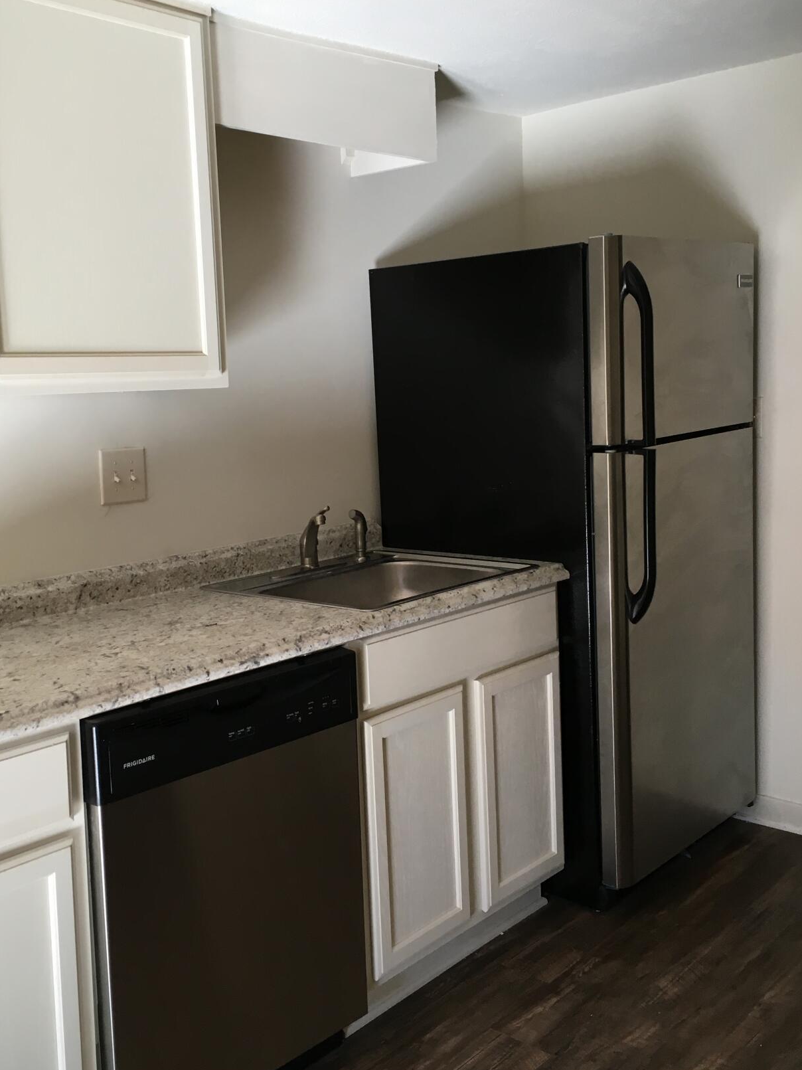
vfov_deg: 51.4
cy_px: 522
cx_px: 337
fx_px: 1112
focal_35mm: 36
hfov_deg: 39.5
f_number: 2.2
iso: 32
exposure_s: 1/30
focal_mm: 4.15
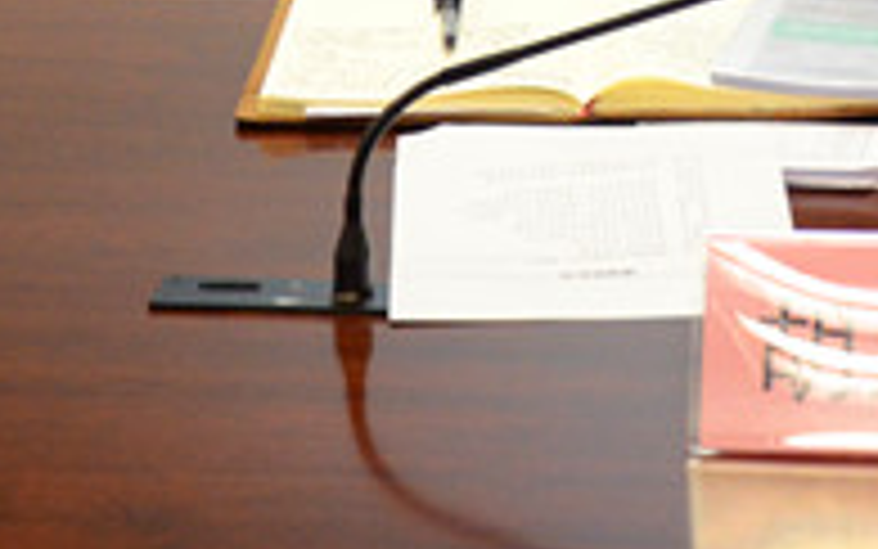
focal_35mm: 175
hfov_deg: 11.8
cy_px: -551
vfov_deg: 7.2
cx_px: 883
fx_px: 4189
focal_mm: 28
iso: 1600
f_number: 4.5
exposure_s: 1/80
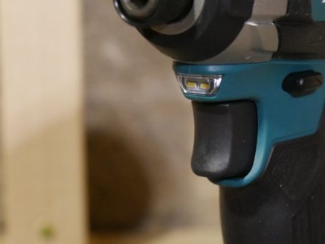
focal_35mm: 175
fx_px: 1643
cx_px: 226
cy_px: 164
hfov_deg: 11.3
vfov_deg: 8.5
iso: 3200
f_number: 5.1
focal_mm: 55
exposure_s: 1/60
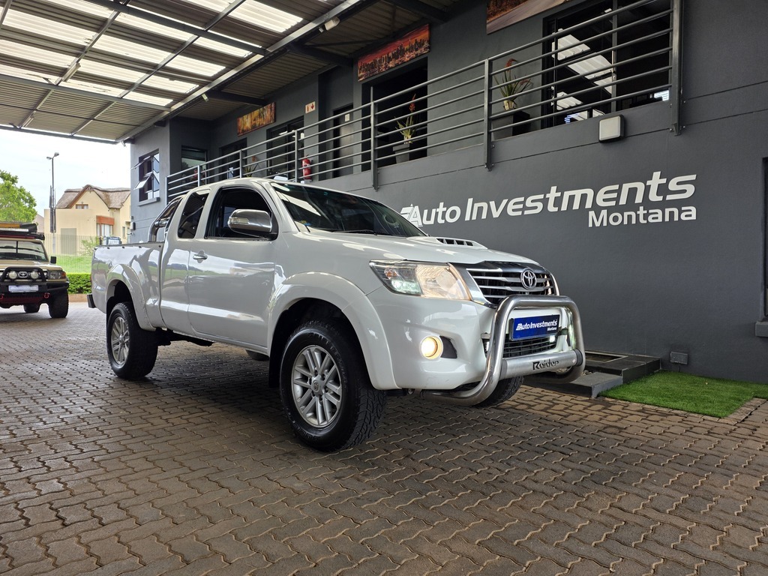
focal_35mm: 23
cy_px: 288
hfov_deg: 73.9
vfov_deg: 58.9
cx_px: 384
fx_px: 510
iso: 64
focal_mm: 6.25
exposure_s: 1/180
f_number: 1.7
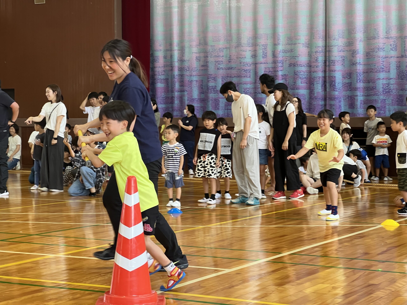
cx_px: 204
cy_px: 152
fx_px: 905
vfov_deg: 19.1
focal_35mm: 77
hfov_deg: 25.3
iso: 200
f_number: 2.8
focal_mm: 9
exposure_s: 1/80
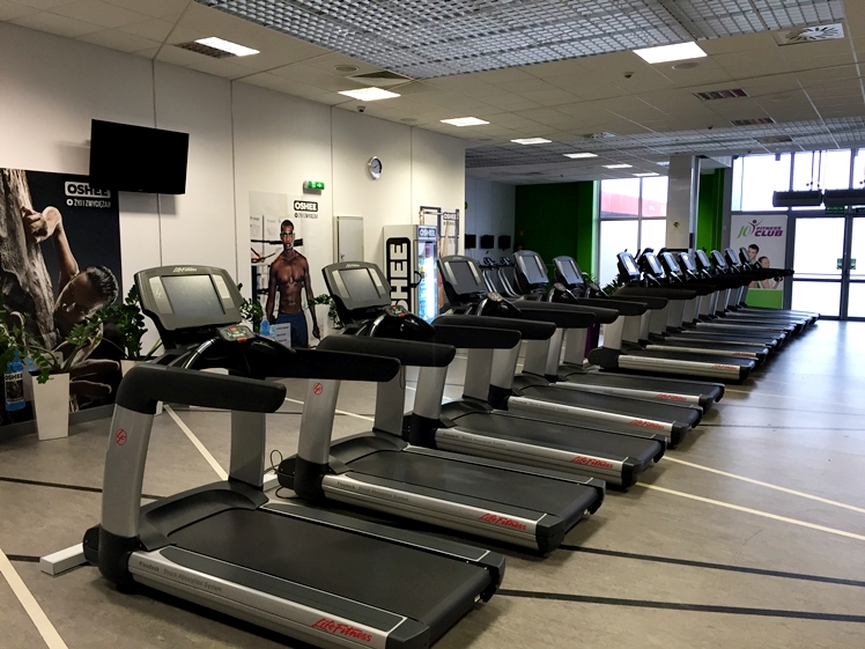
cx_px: 432
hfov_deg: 61.7
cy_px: 324
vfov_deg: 48.2
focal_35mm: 29
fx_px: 725
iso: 80
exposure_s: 1/33
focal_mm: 4.15
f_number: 2.2
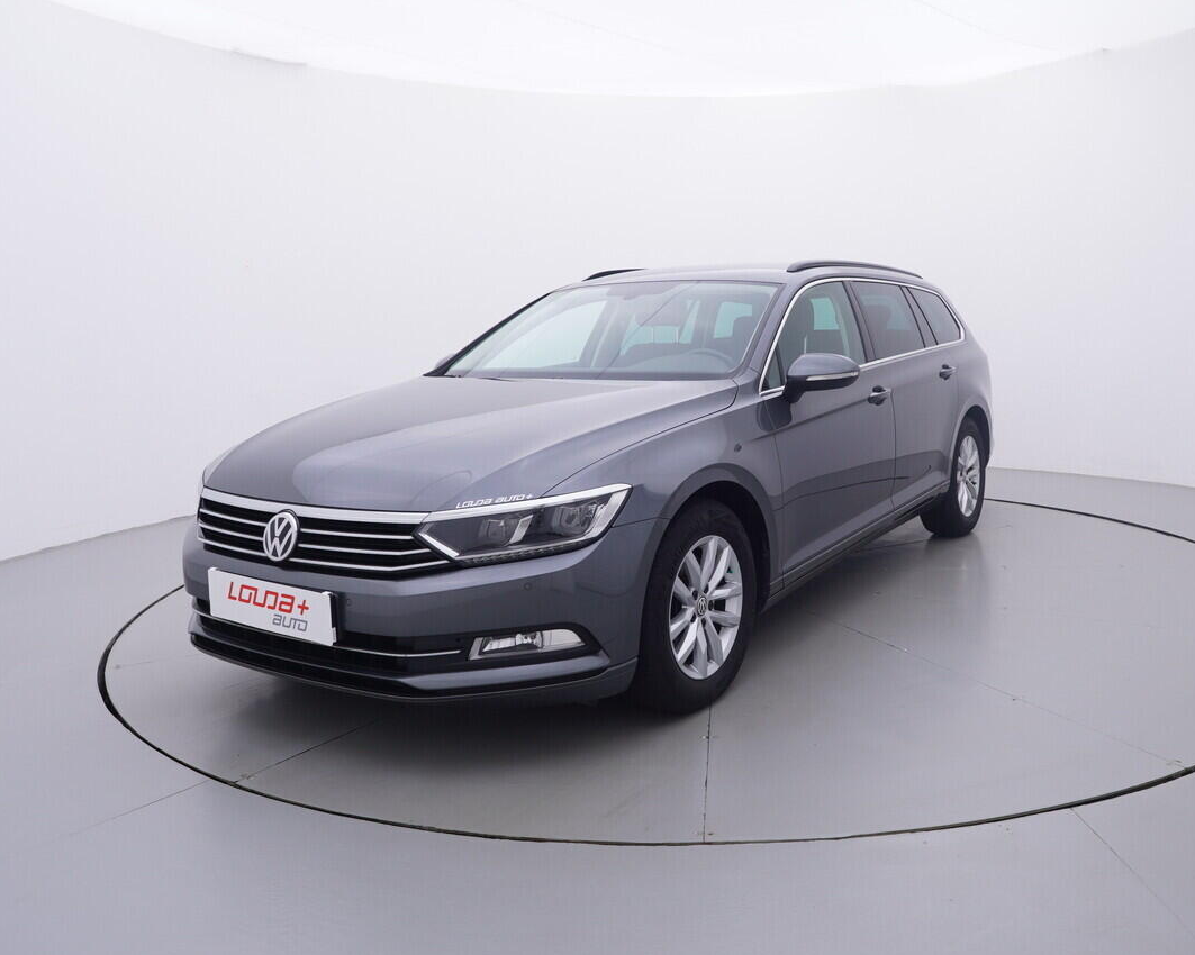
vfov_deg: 50.5
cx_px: 716
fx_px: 1013
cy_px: 439
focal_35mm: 29
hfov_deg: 60.6
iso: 200
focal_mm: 15
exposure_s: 1/80
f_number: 5
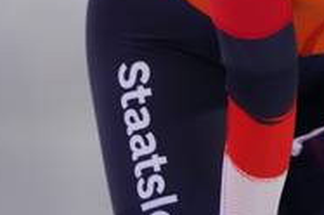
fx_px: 14016
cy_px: -64
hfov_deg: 1.3
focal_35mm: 1560
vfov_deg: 0.9
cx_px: 416
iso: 10000
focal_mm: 388
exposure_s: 1/1000
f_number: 6.3
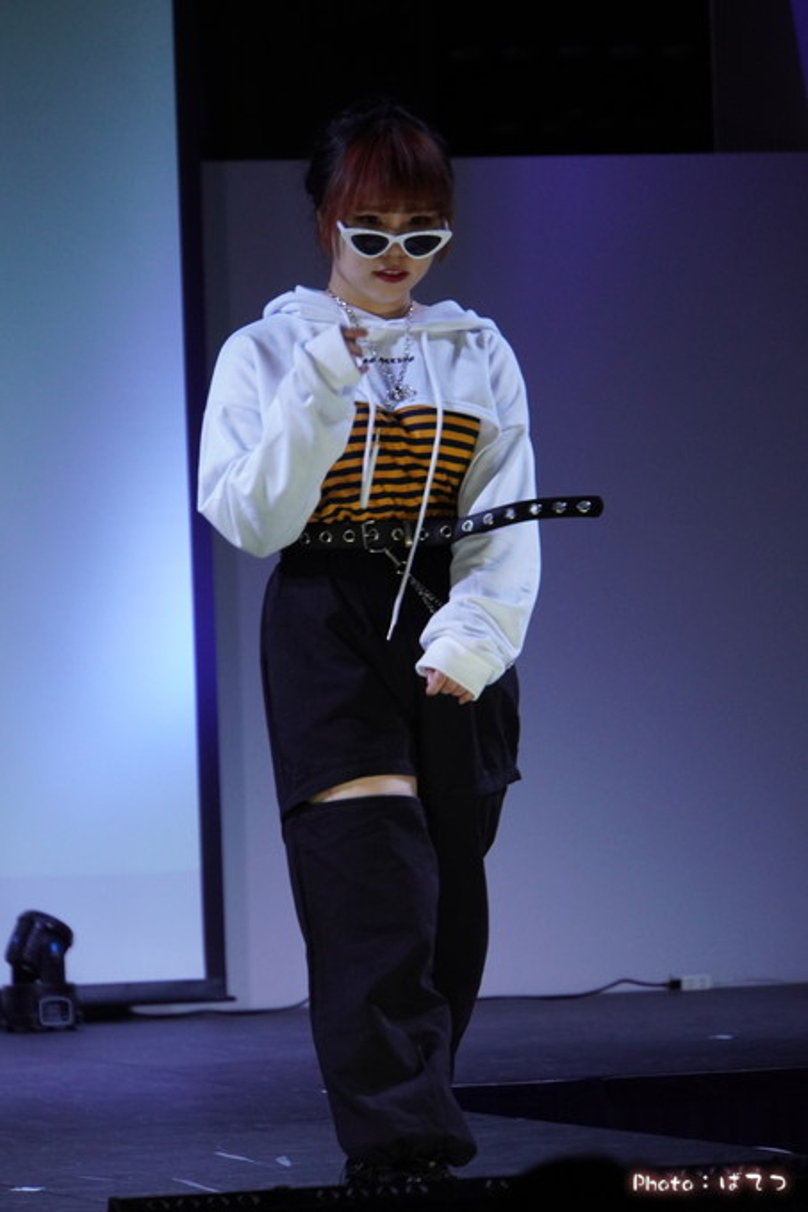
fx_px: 8690
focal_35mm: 258
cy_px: 606
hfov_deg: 5.3
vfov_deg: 8.0
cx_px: 404
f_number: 6.3
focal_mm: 172
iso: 1600
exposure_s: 1/250
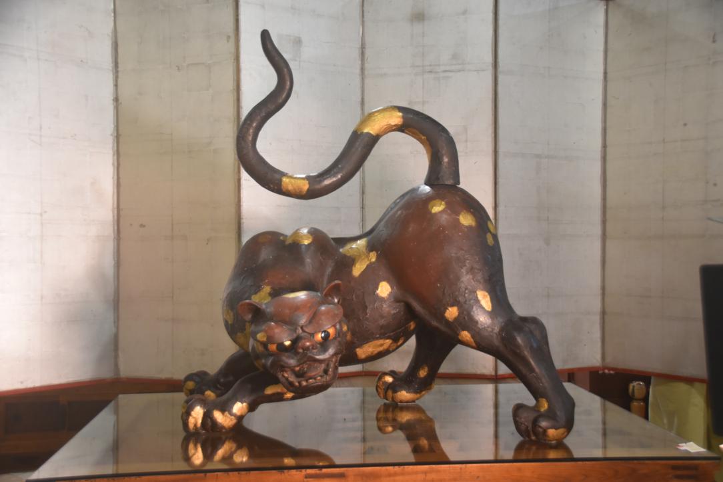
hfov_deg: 41.1
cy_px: 241
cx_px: 362
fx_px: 964
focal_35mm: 48
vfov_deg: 28.1
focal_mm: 32
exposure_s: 1/60
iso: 900
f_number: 4.2
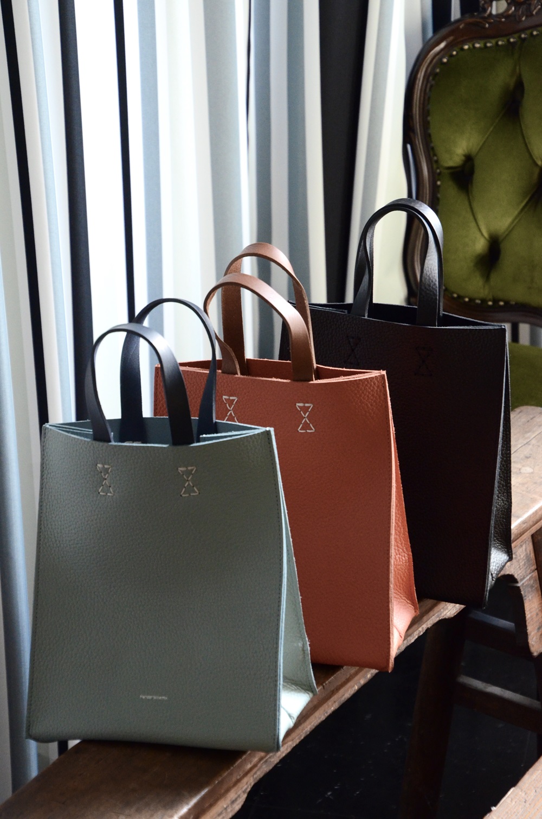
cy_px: 410
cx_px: 271
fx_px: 2109
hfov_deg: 14.6
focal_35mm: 93
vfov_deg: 21.9
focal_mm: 62
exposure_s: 1/50
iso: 2000
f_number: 5.6
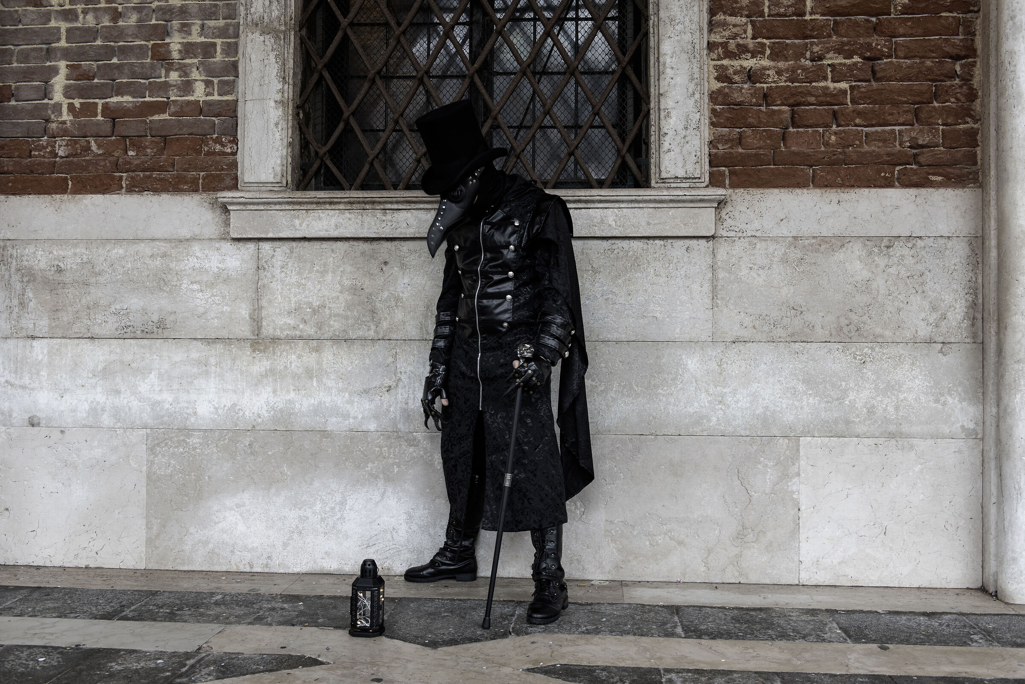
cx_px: 512
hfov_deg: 58.7
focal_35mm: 32
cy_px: 342
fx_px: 911
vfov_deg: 41.1
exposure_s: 1/40
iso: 500
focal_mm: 32
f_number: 6.3
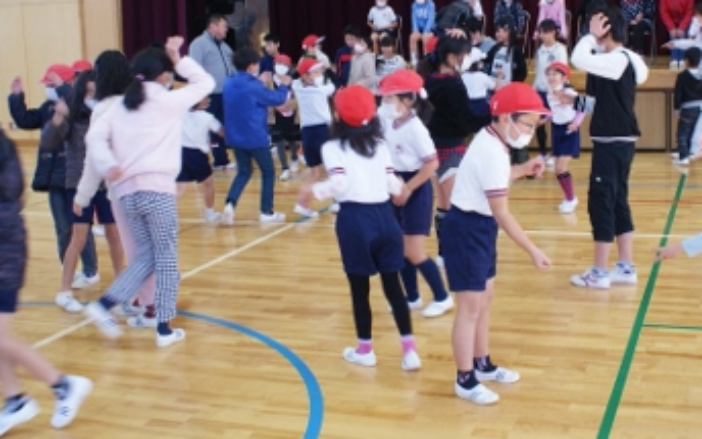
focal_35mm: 48
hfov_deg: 41.6
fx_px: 918
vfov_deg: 26.7
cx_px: 431
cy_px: 143
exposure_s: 1/40
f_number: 4.5
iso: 125
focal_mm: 24
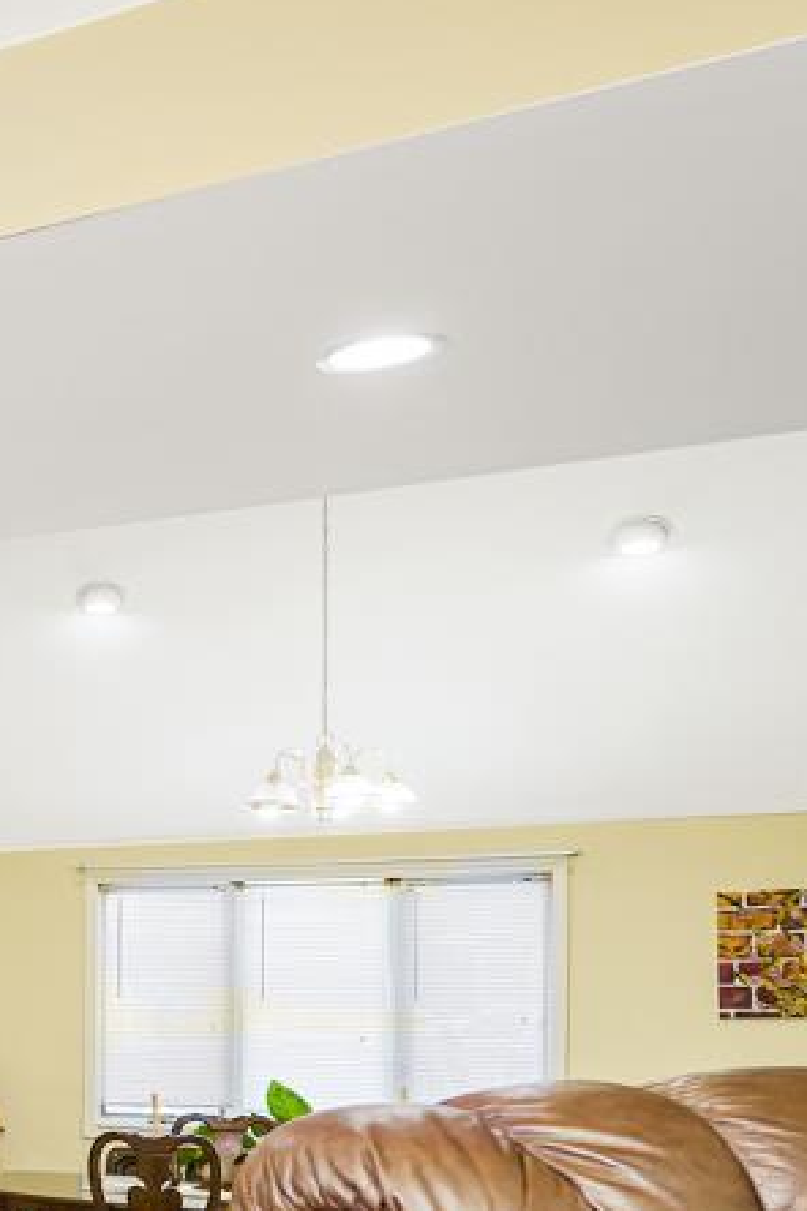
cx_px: -758
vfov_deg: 35.5
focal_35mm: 54
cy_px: 998
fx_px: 1816
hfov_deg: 18.1
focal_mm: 16
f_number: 4
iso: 50
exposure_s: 1/25
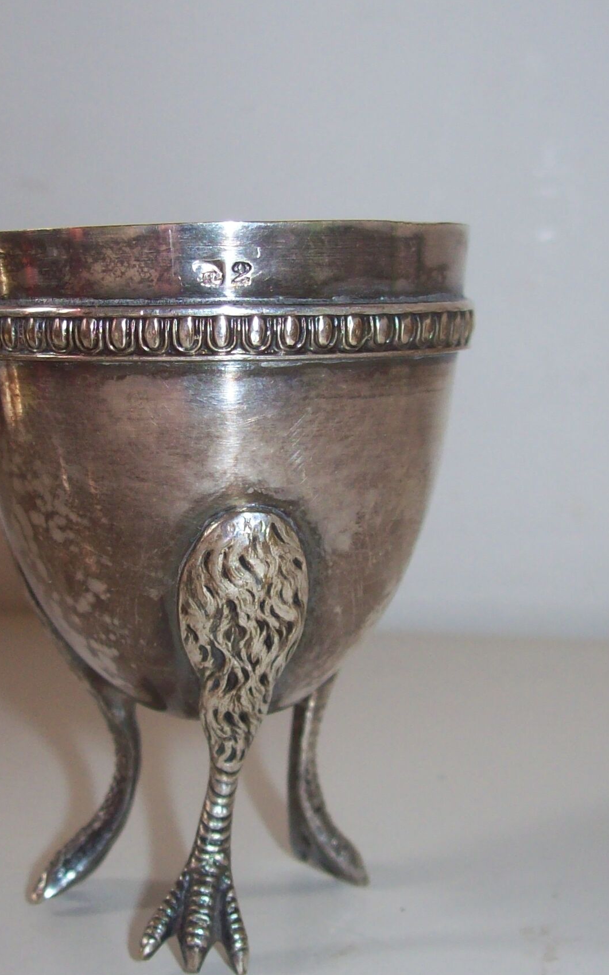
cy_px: 467
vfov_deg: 32.0
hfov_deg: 20.3
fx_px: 1700
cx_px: 232
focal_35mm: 64
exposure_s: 1/64
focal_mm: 6
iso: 80
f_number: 2.7
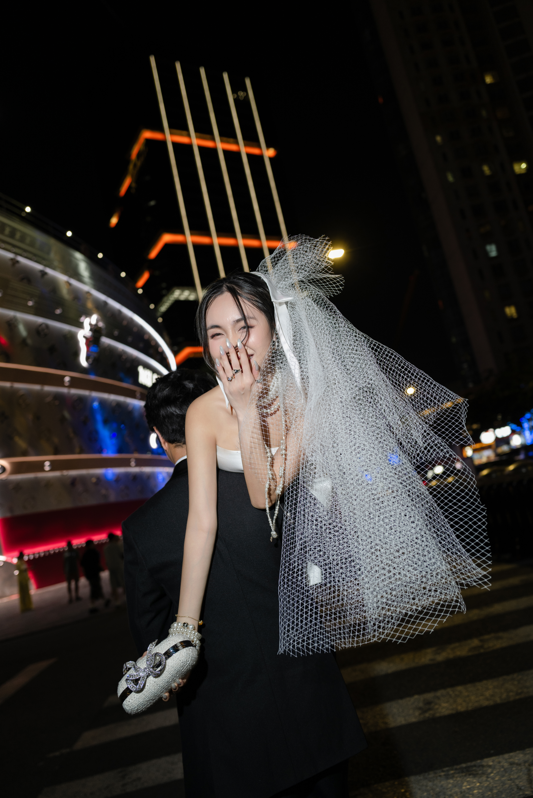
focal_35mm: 28
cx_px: 266
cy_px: 399
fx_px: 621
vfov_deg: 65.5
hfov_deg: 46.4
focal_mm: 28
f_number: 2.5
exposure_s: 1/60
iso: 400
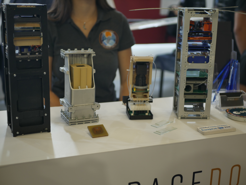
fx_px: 355
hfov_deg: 38.2
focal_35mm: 50
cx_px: 123
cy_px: 92
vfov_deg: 29.1
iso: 200
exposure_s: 1/60
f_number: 1.7
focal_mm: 25
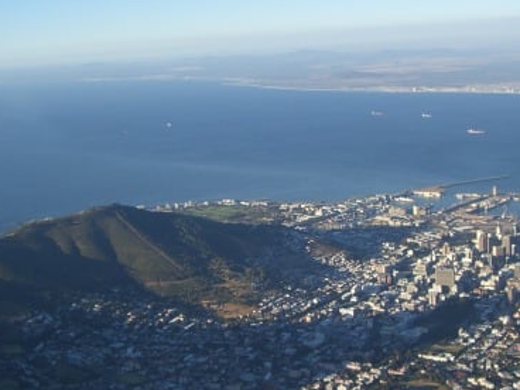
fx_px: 991
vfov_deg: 22.2
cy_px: 143
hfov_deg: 29.4
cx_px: 263
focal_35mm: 66
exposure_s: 1/500
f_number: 4.3
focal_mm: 6.2
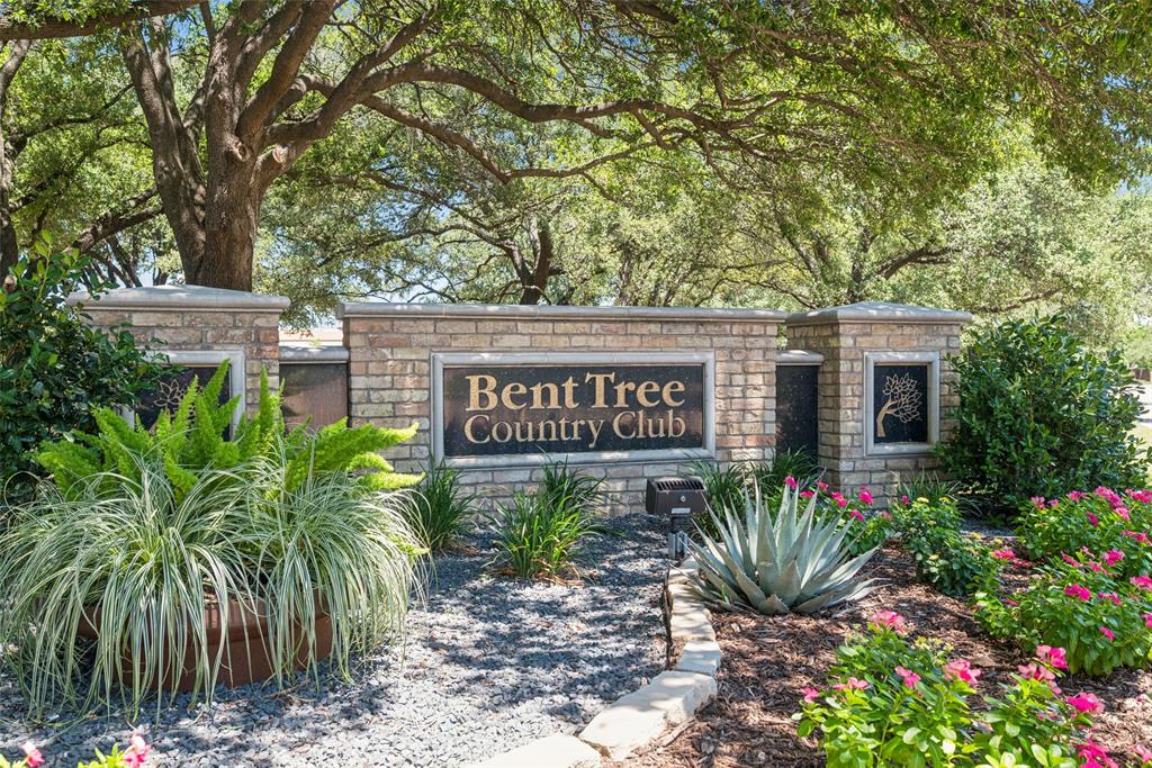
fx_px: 960
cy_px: 384
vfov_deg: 43.6
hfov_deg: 61.9
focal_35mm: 30
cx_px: 576
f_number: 8
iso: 400
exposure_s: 1/160
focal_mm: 30
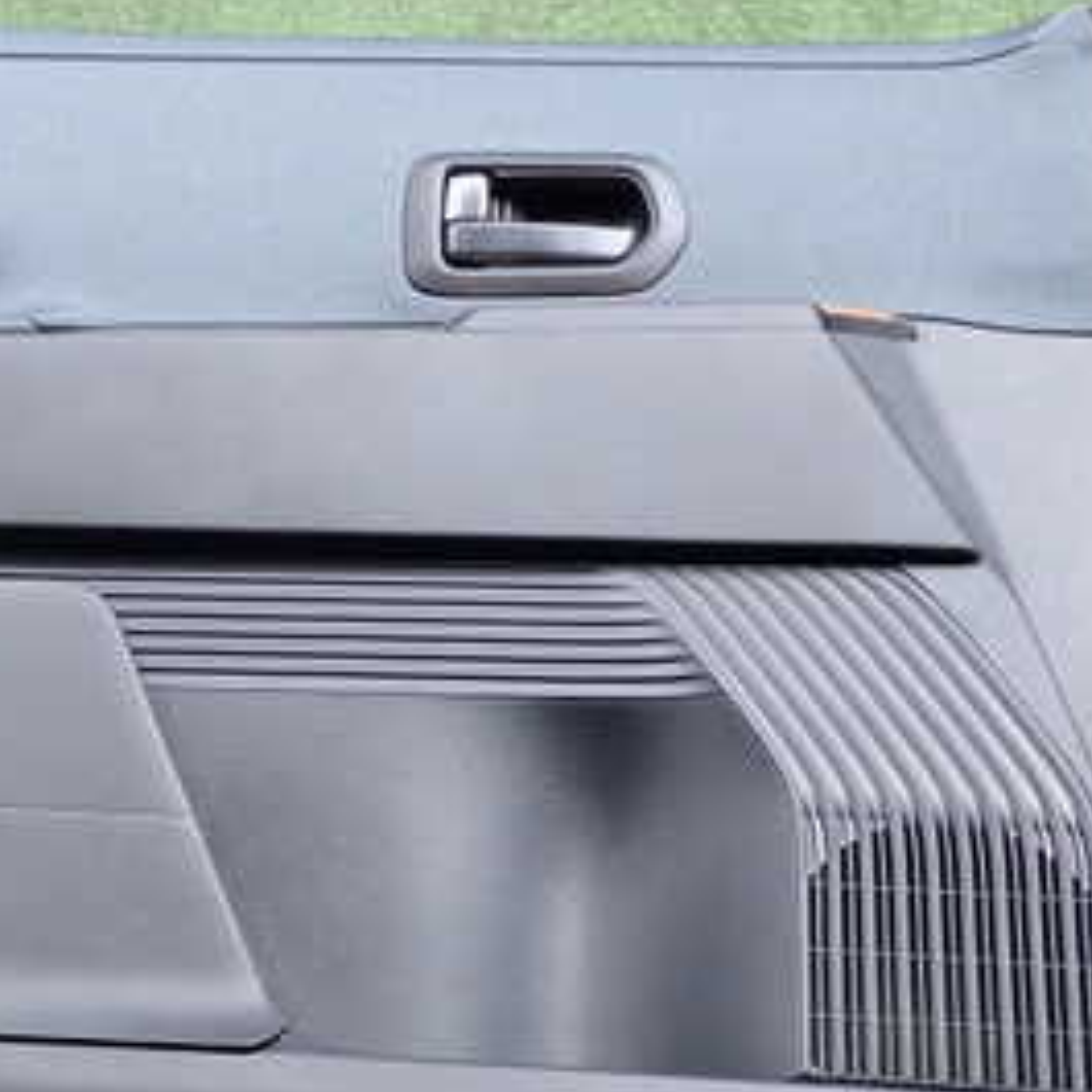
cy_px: 742
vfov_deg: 28.4
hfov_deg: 28.3
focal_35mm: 60
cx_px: 330
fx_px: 2141
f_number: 2.3
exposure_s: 1/125
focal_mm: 5.4
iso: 200
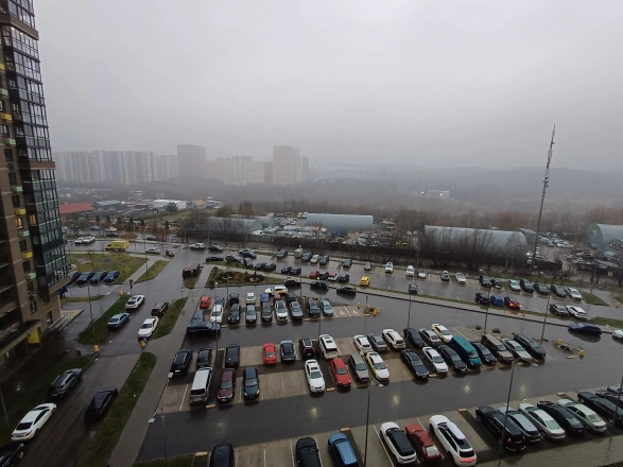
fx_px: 306
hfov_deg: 91.0
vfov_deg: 74.6
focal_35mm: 17
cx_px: 318
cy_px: 221
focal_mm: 1.64
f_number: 2.2
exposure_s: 1/50
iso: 80
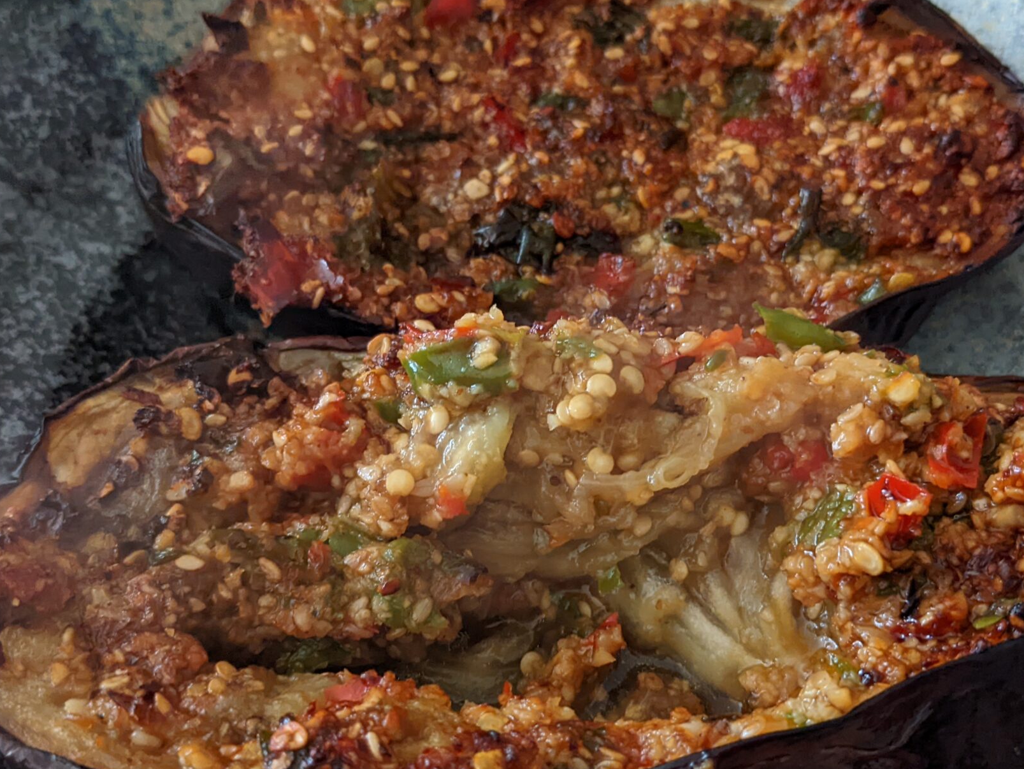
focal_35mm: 43
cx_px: 563
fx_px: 1272
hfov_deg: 43.8
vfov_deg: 33.6
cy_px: 406
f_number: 1.73
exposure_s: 1/24
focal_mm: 4.38
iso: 397
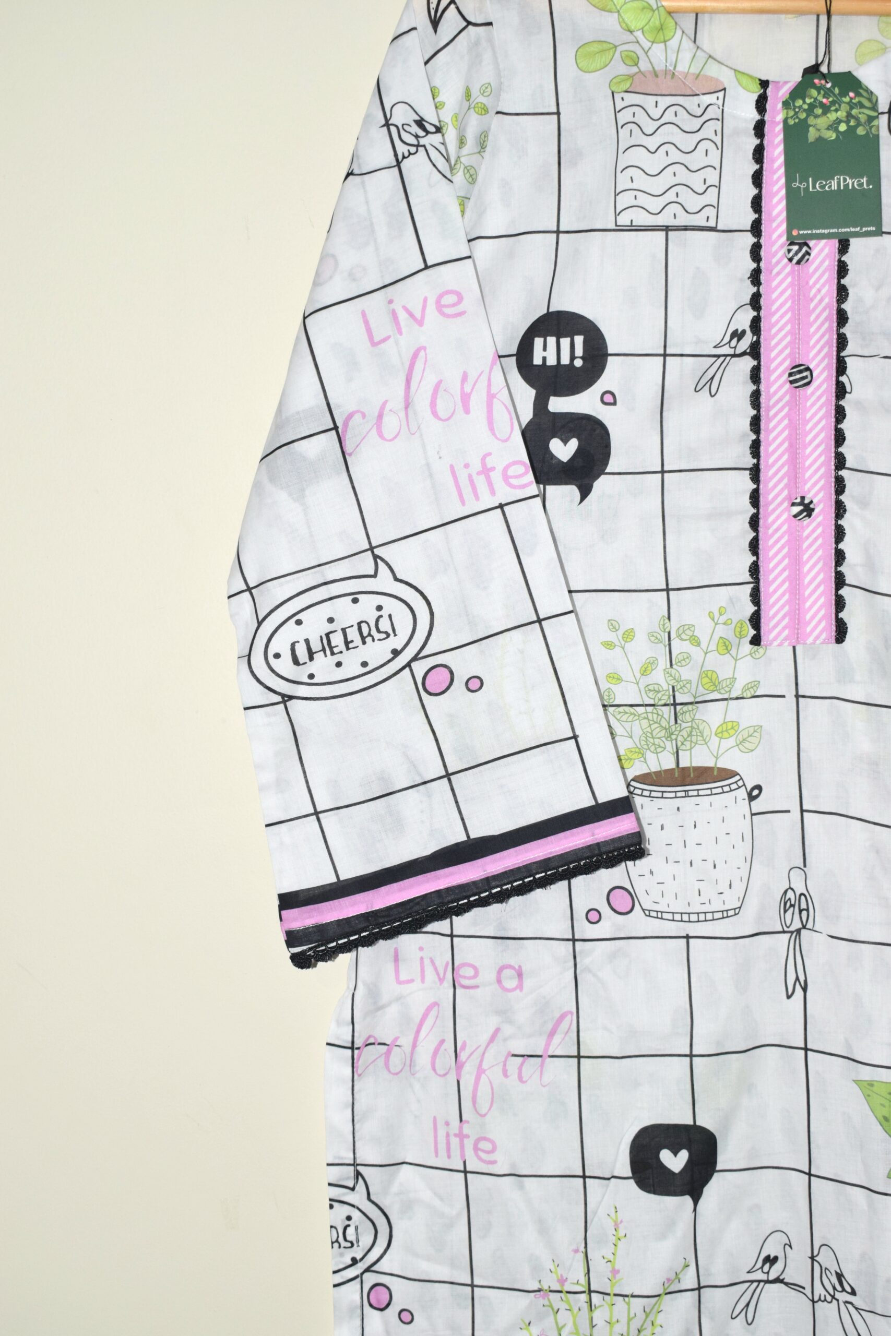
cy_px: 668
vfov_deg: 37.8
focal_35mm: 52
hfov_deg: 25.8
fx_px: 1949
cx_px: 446
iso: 800
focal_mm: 35
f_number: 8
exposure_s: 1/125
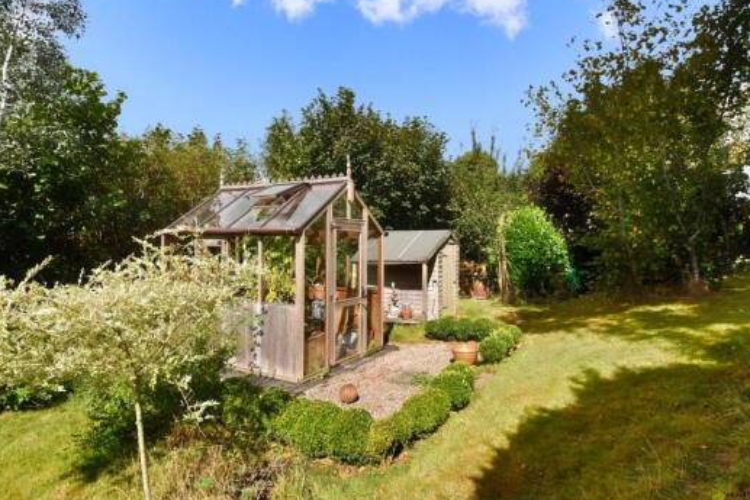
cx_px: 400
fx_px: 396
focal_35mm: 19
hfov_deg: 86.8
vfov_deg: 64.6
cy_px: 250
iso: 100
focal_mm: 10
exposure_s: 1/200
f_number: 10
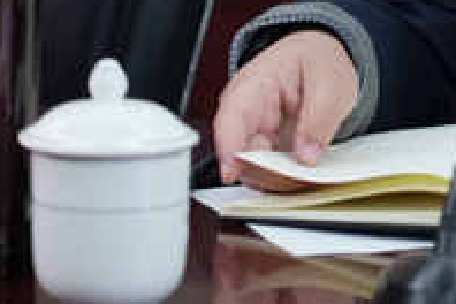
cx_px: 684
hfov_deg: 5.9
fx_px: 4408
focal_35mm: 348
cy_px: -266
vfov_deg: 3.9
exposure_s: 1/100
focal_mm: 86
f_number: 4
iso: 2500
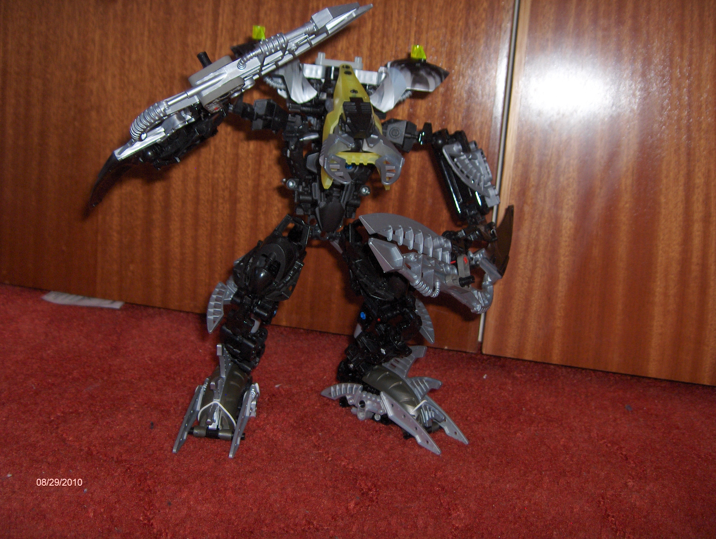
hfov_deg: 47.8
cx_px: 358
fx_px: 808
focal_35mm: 39
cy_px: 270
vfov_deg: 36.9
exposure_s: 1/60
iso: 100
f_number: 2.8
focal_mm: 8
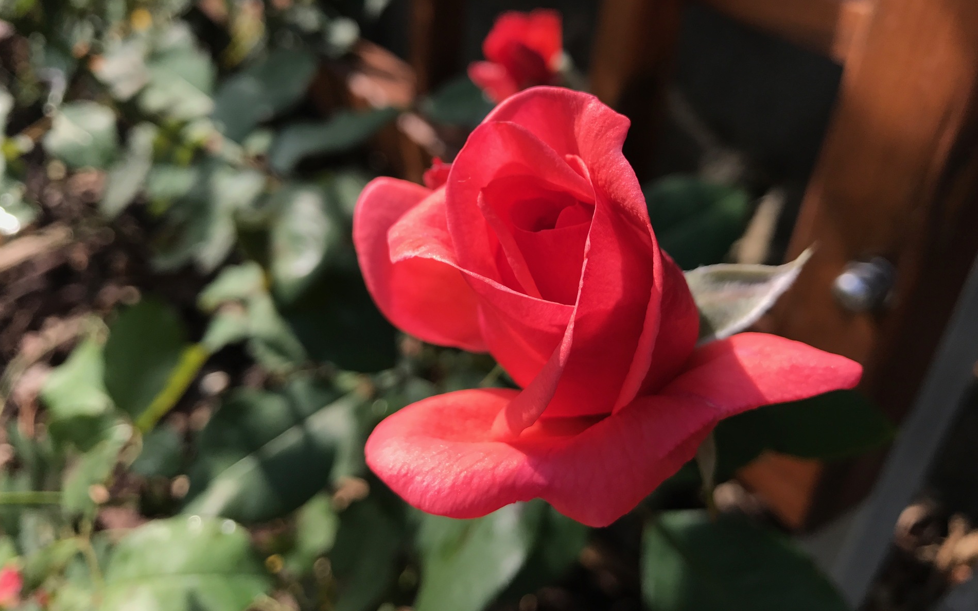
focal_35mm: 30
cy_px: 245
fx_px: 800
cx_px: 486
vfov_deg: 41.6
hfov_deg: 62.9
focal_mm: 3.99
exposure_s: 1/1053
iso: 20
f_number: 1.8
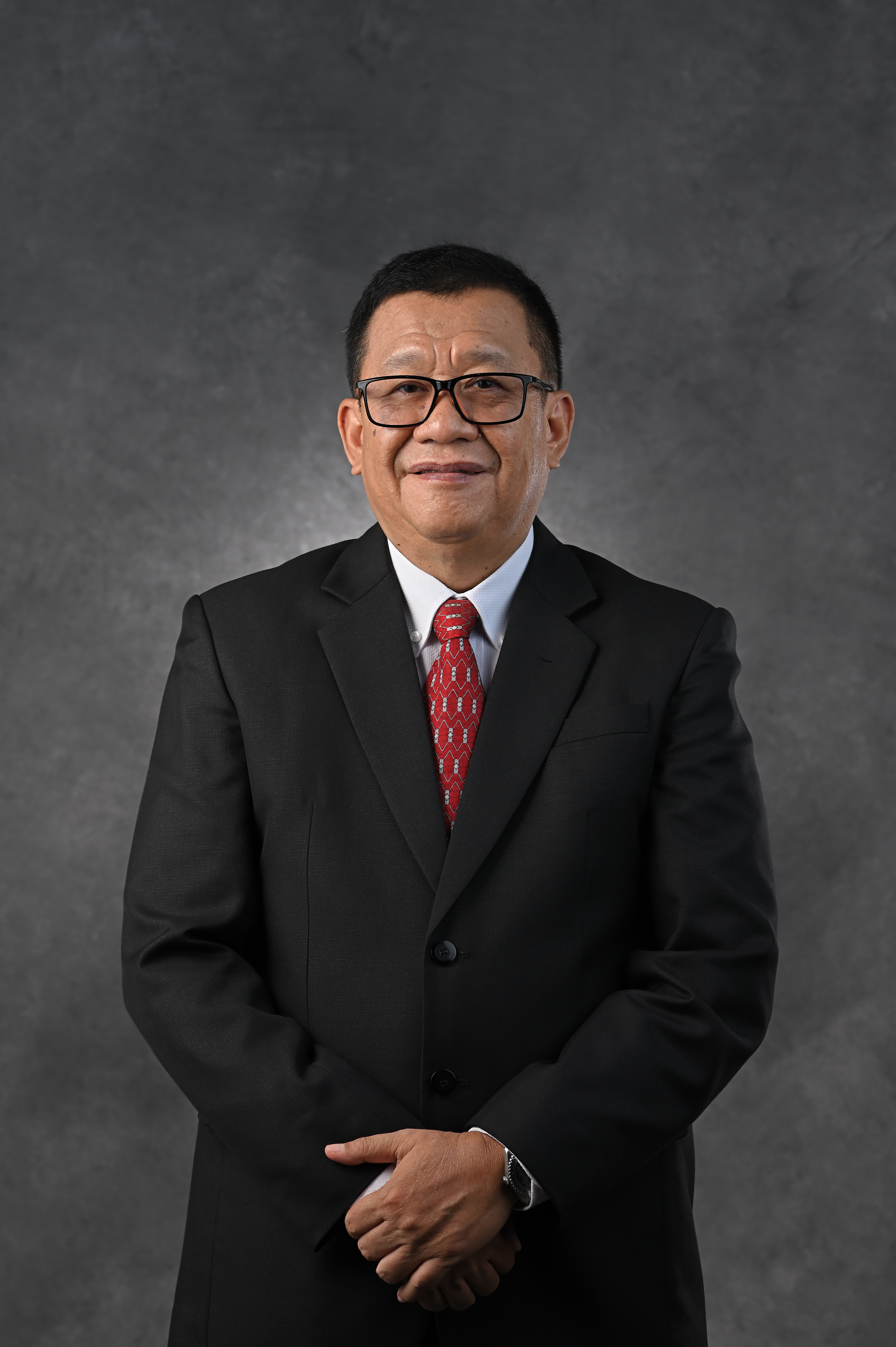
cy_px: 674
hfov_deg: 13.0
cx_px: 448
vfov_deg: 19.5
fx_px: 3925
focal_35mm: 105
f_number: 7.1
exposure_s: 1/100
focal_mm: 105
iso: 125
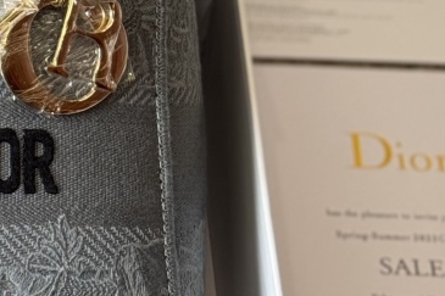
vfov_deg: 6.9
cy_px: -132
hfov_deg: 10.2
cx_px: -187
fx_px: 2434
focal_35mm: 197
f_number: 1.78
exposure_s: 1/77
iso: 100
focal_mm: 6.76
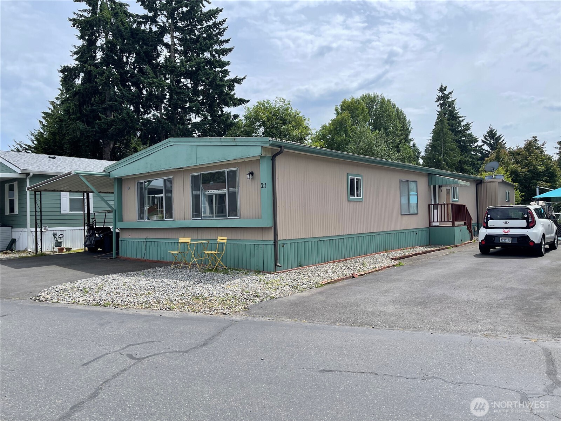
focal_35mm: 25
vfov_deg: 54.9
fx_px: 405
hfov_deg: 69.4
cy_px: 210
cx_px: 280
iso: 32
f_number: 1.6
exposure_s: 1/3165
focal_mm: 5.1
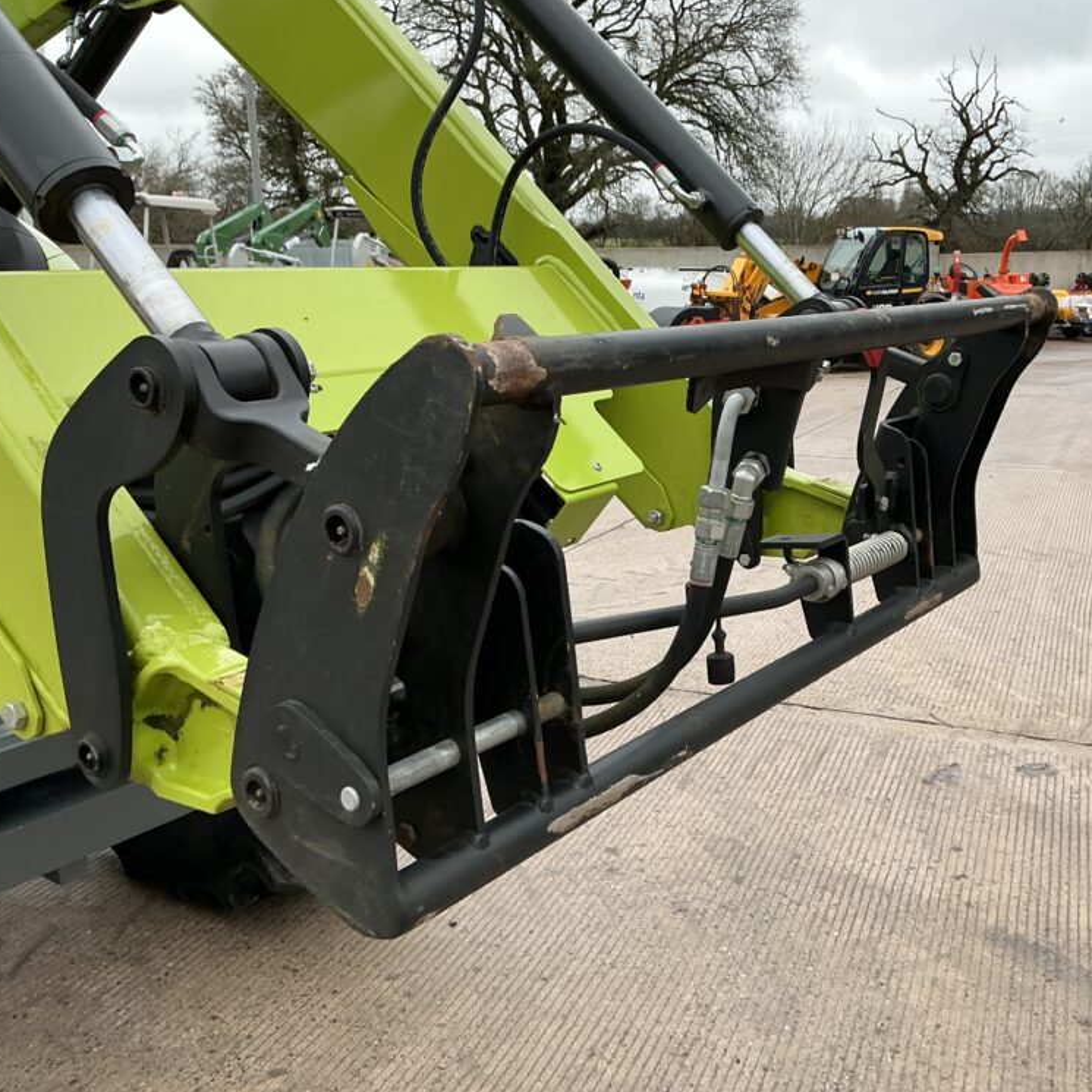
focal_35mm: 34
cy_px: 531
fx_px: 1213
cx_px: 658
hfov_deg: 48.1
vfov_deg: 48.4
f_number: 1.8
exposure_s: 1/122
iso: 25
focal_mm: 3
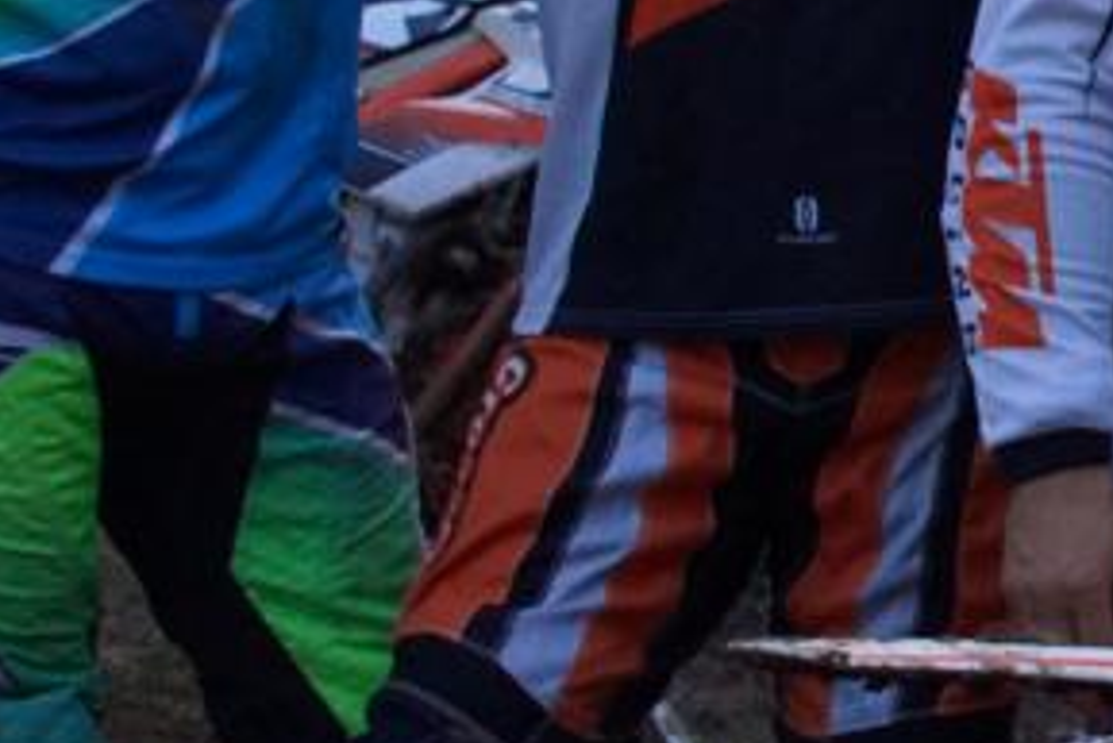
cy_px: -4
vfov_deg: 8.2
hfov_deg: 11.5
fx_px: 5165
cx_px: 1895
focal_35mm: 167
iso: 2000
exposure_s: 1/125
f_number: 4.5
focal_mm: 28
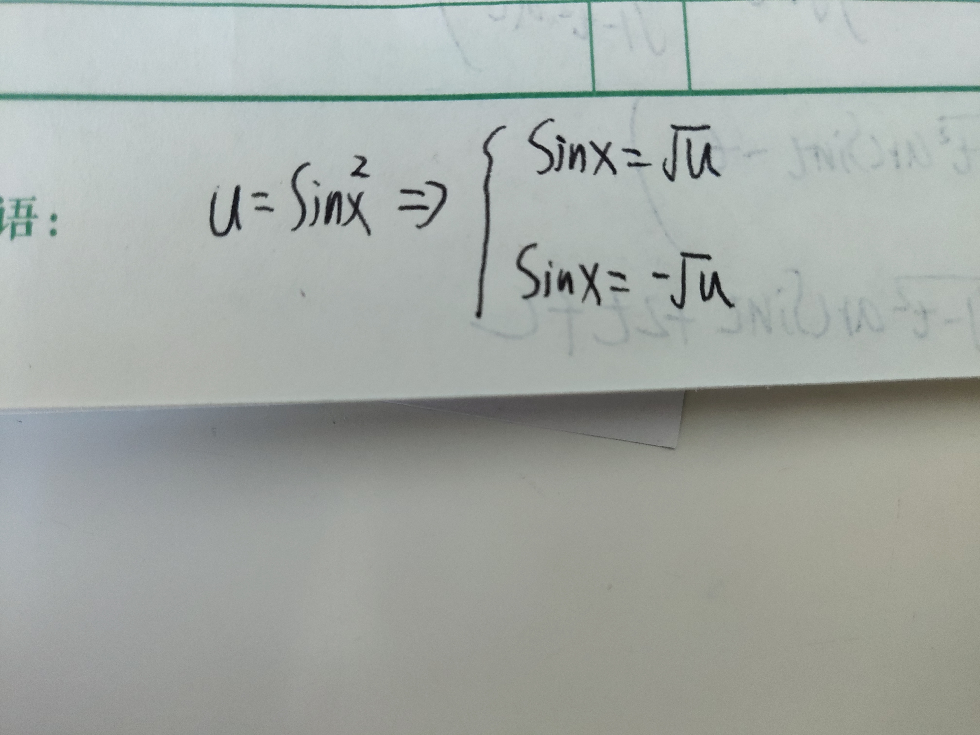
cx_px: 490
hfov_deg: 60.0
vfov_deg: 46.8
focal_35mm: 30
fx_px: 849
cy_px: 368
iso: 205
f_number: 1.8
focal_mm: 4.35
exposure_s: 1/100
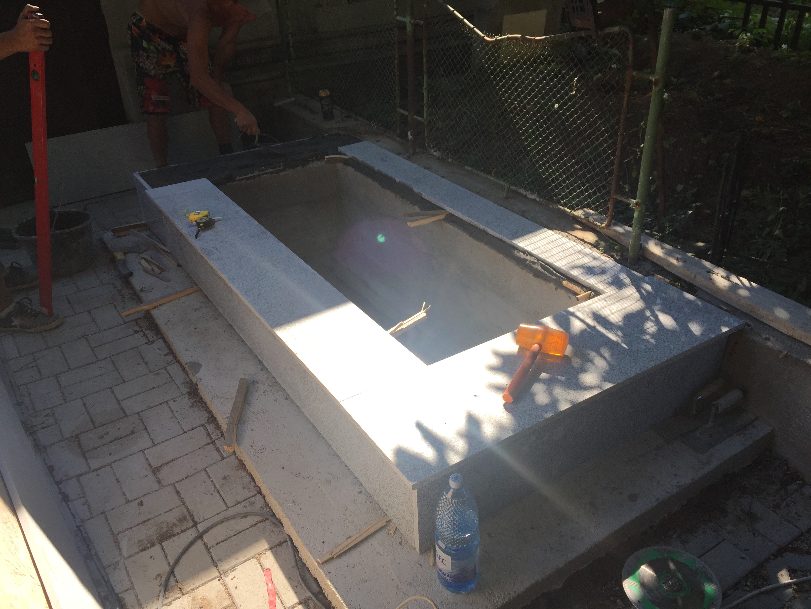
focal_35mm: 29
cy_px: 304
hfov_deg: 61.7
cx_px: 406
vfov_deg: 48.2
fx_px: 679
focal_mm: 4.15
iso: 32
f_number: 2.2
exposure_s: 1/920
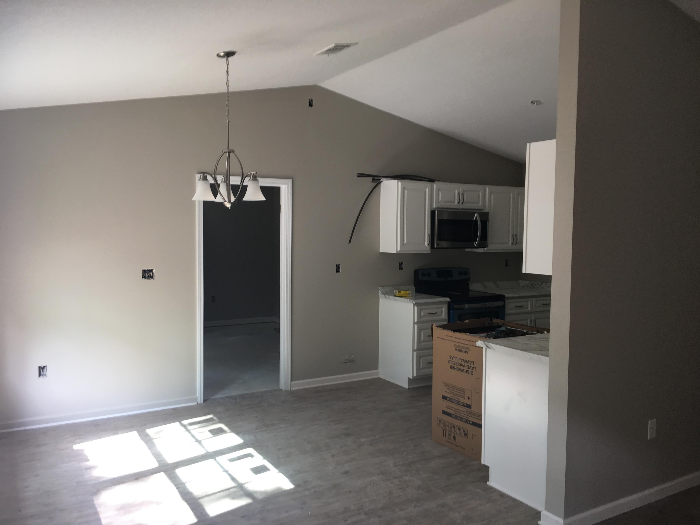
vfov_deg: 48.2
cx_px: 350
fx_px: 586
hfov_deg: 61.7
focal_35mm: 29
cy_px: 262
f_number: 2.2
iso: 32
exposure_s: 1/40
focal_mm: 4.15
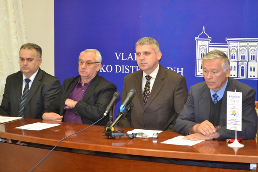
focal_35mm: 78
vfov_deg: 17.5
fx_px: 559
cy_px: 86
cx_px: 129
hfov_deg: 26.0
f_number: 5.6
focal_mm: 52
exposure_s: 1/60
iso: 2000
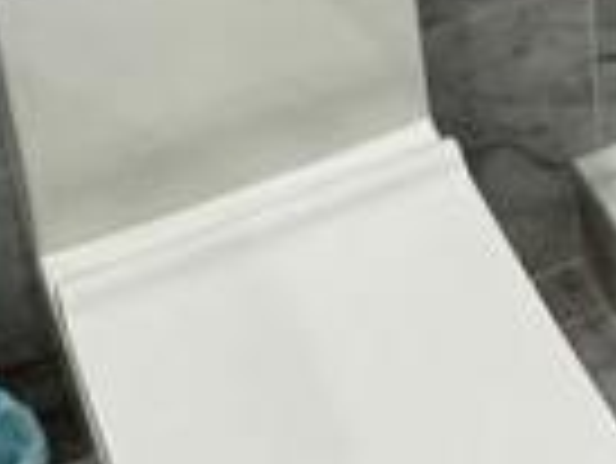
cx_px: 656
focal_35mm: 98
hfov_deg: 19.3
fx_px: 1745
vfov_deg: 13.1
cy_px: -464
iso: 200
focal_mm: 2.22
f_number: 2.2
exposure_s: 1/120
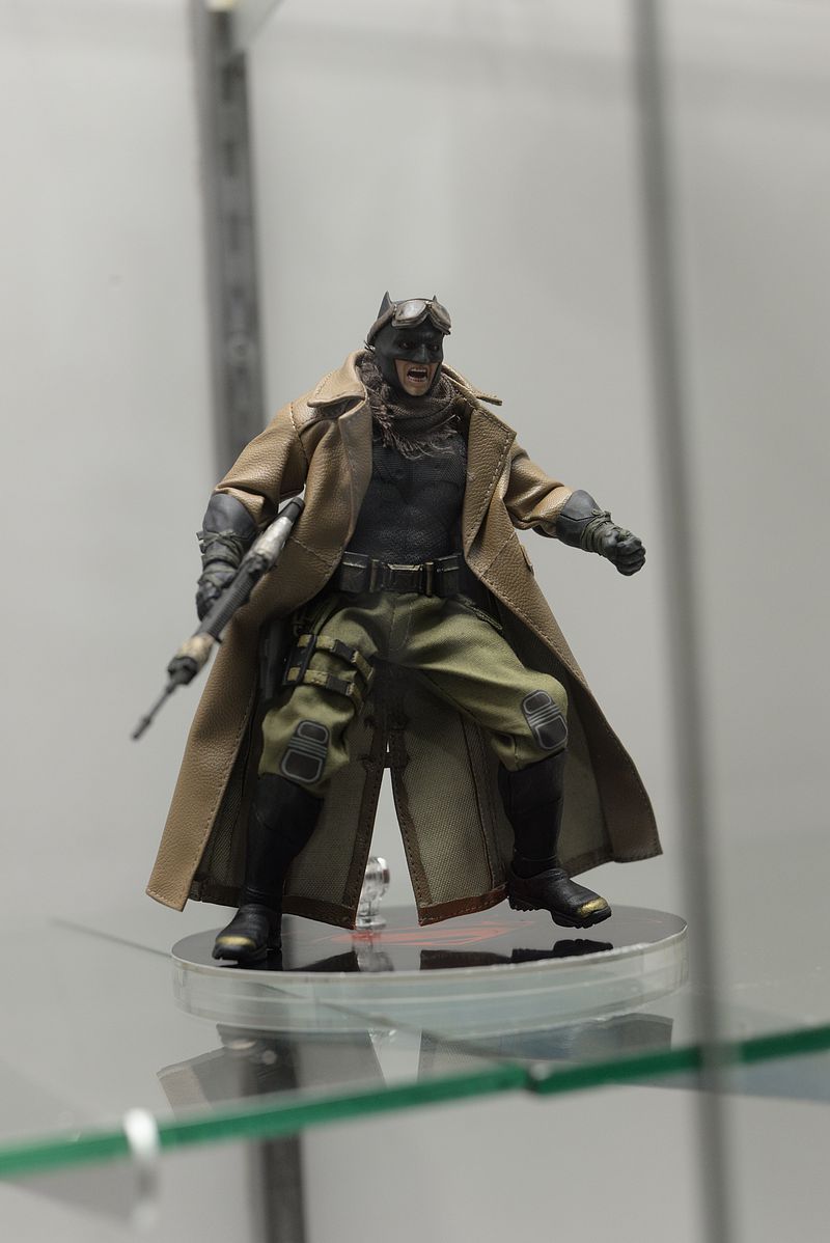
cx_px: 415
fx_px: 1727
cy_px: 622
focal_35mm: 50
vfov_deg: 39.6
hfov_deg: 27.0
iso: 1600
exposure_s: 1/125
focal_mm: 50
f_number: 4
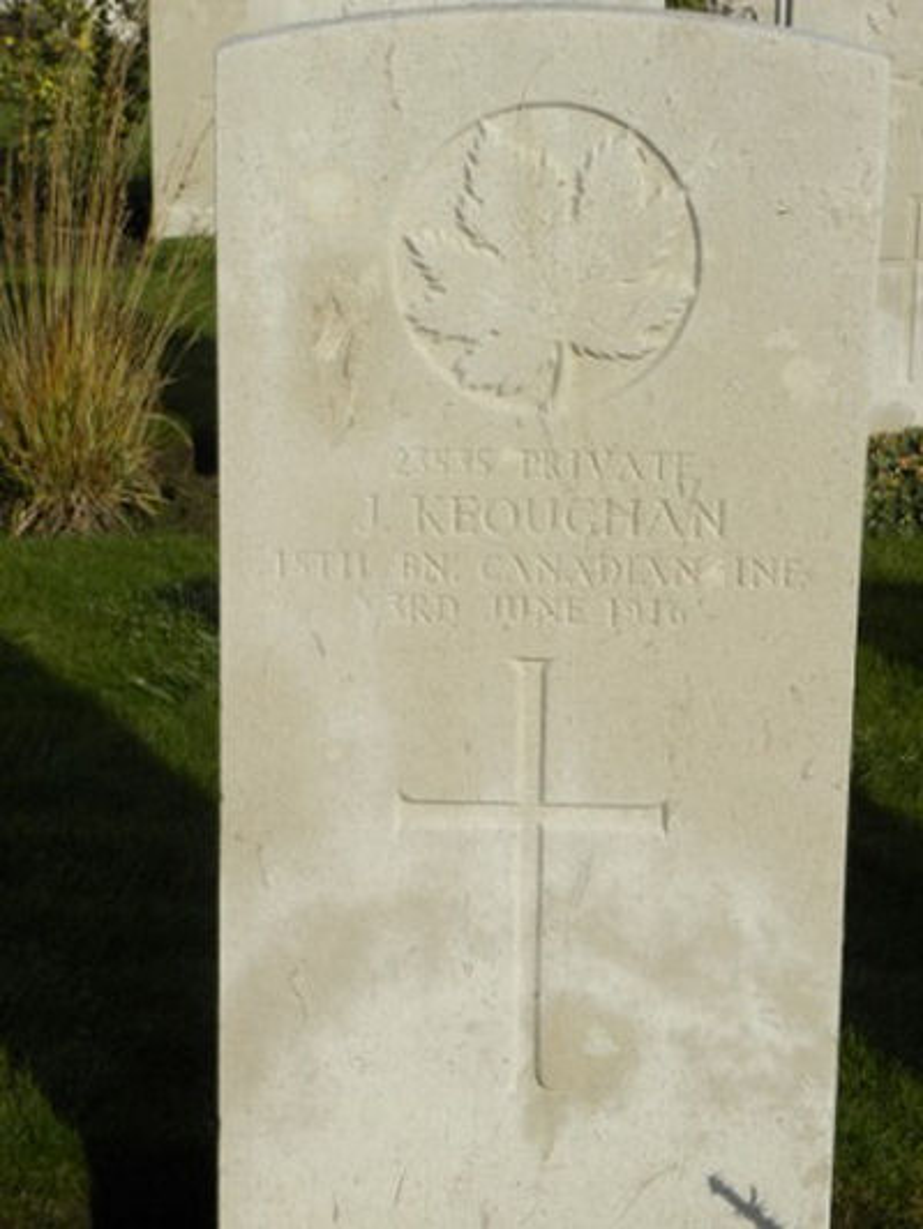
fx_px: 3021
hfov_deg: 17.4
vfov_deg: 23.0
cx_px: 462
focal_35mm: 85
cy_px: 614
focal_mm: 15.1
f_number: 6.3
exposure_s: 1/440
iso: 64
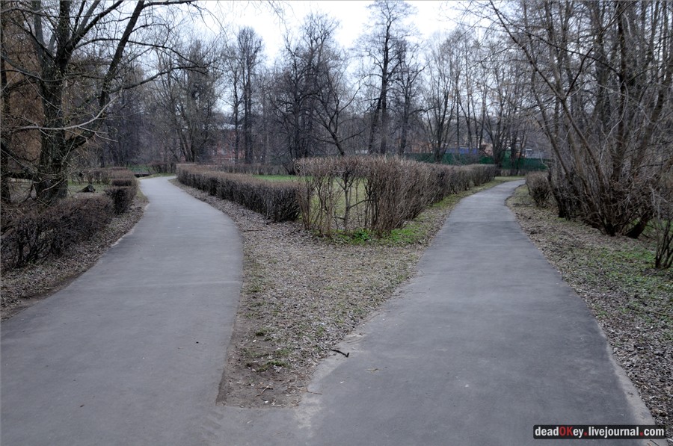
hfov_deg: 53.2
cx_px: 336
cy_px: 223
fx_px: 672
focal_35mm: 36
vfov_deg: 36.8
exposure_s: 1/125
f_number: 7.1
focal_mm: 24
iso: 400
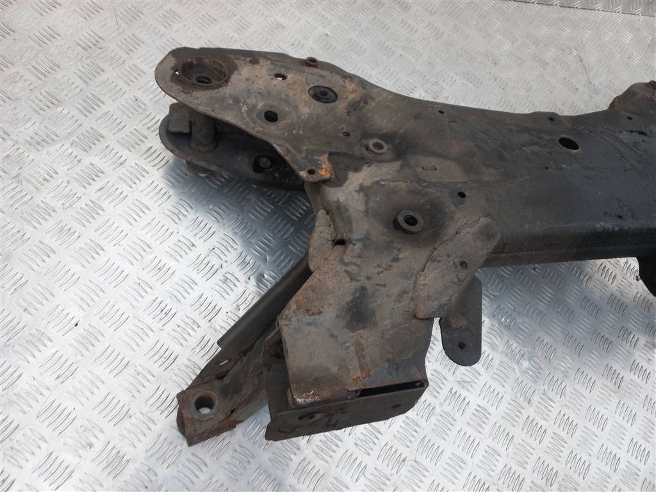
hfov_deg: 69.4
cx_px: 328
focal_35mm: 25
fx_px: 474
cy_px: 246
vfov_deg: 54.9
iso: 32
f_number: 1.8
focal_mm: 4.6
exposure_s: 1/50
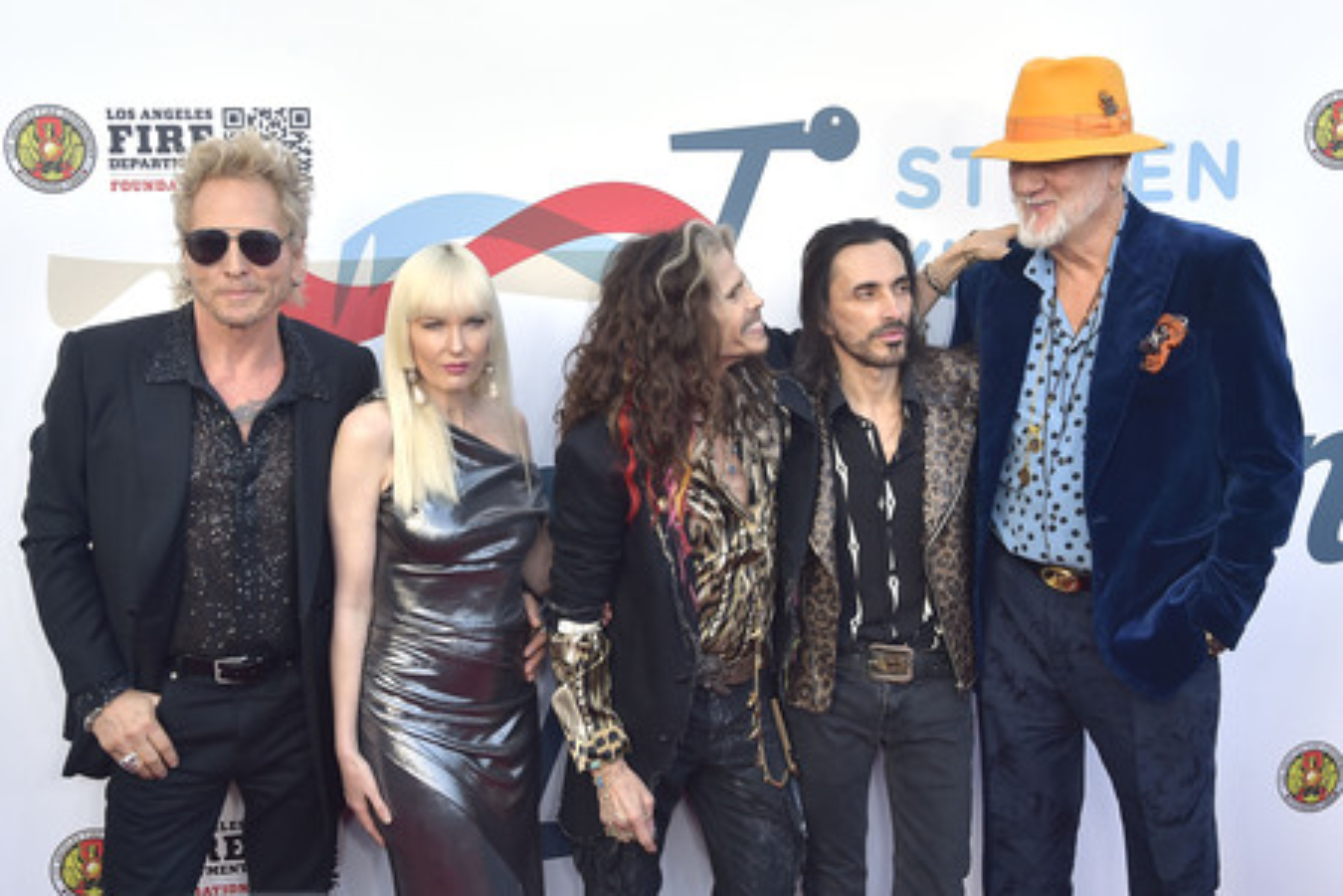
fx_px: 1492
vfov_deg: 33.4
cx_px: 672
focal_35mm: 40
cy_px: 448
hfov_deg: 48.5
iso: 400
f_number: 6.3
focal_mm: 40
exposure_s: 1/250
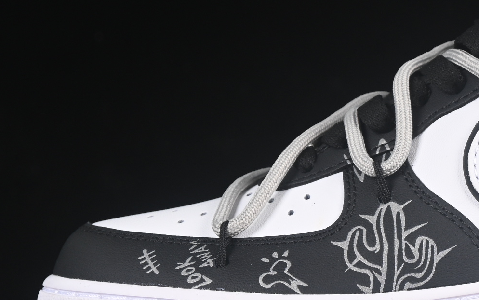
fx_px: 2795
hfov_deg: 9.7
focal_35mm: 214
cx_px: 489
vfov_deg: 6.1
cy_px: 118
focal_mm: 50
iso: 160
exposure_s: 1/60
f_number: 6.3
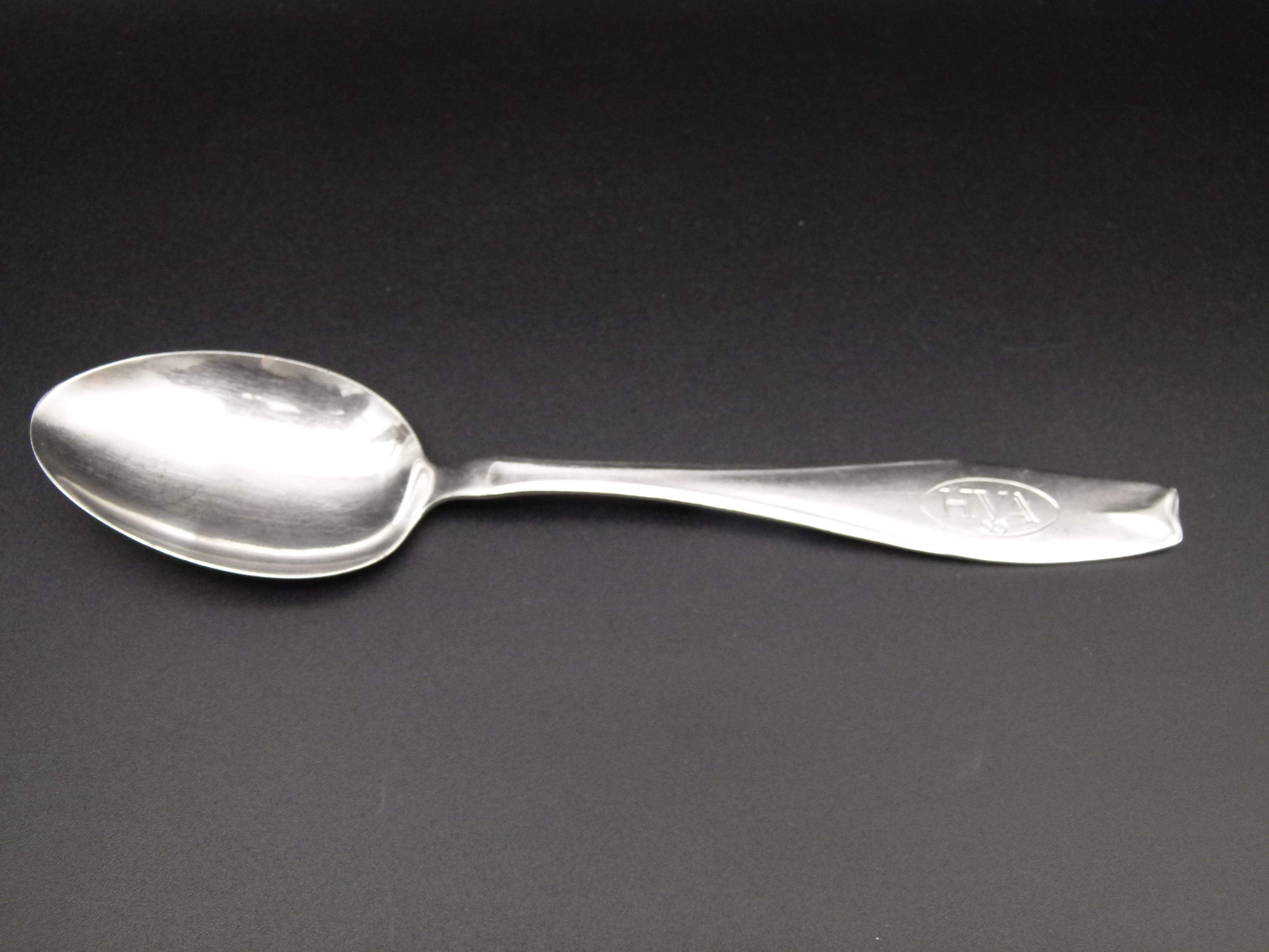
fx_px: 1576
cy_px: 476
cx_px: 634
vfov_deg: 33.6
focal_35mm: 43
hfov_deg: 43.9
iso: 200
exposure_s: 1/60
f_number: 3.2
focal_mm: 7.7
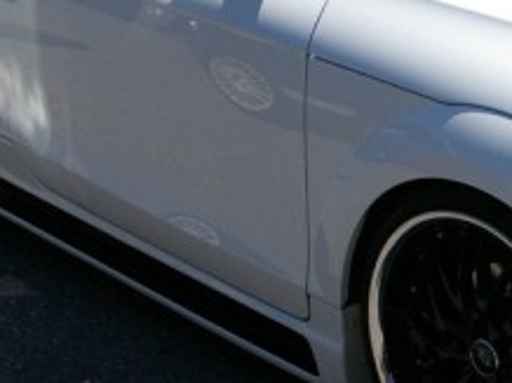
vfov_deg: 13.9
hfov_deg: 18.1
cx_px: 517
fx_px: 1566
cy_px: 213
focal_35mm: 106
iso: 200
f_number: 8
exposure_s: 1/350
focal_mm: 20
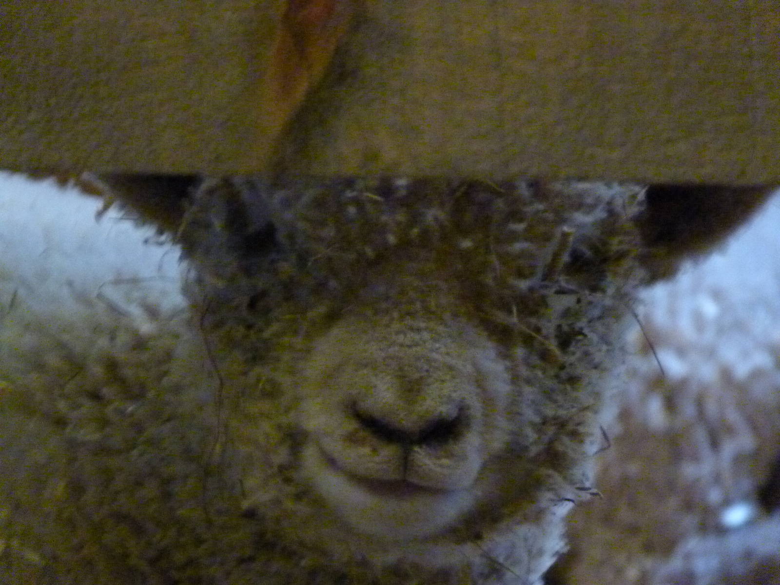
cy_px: 292
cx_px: 390
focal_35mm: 304
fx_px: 6850
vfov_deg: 4.9
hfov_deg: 6.5
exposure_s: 1/15
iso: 1600
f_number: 4
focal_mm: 54.7
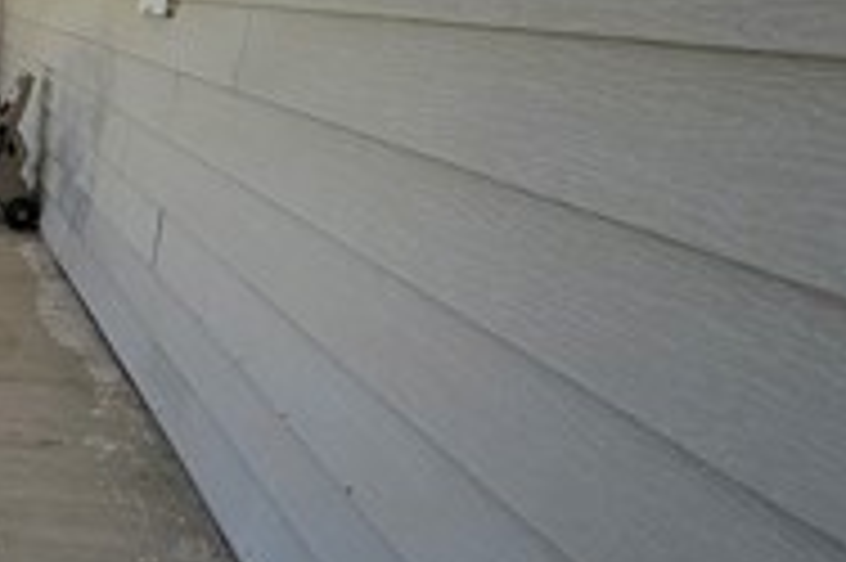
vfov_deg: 29.2
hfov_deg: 30.3
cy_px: 265
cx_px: -338
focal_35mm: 46
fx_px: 1080
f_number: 2.2
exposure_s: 1/1222
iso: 32
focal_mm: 1.74
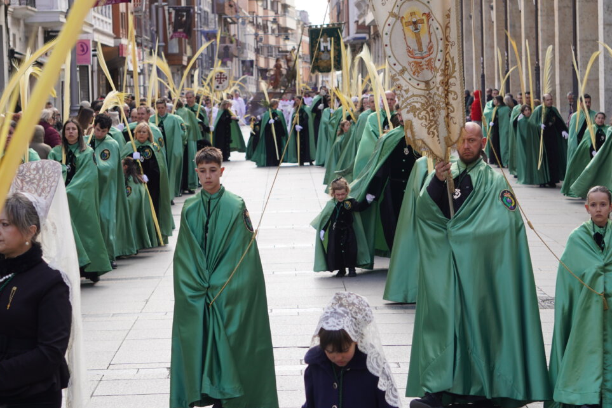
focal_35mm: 110
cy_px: 190
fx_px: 1864
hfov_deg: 18.6
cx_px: 341
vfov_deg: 12.5
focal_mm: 55
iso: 100
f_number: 4.5
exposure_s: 1/160
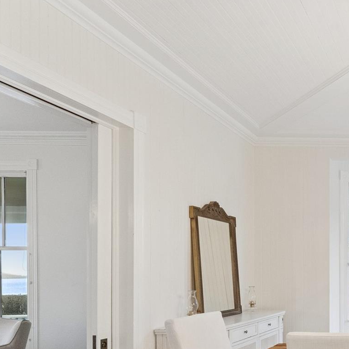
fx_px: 365
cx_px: 443
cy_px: 294
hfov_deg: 36.1
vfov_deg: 47.4
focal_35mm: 32
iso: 3200
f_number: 10
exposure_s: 1/30
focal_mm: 14
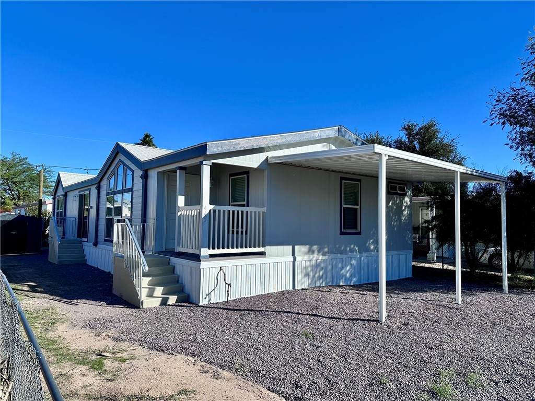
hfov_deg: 71.6
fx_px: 371
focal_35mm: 24
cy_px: 200
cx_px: 268
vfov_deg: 56.8
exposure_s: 1/4762
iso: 80
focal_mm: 6.86
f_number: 1.78
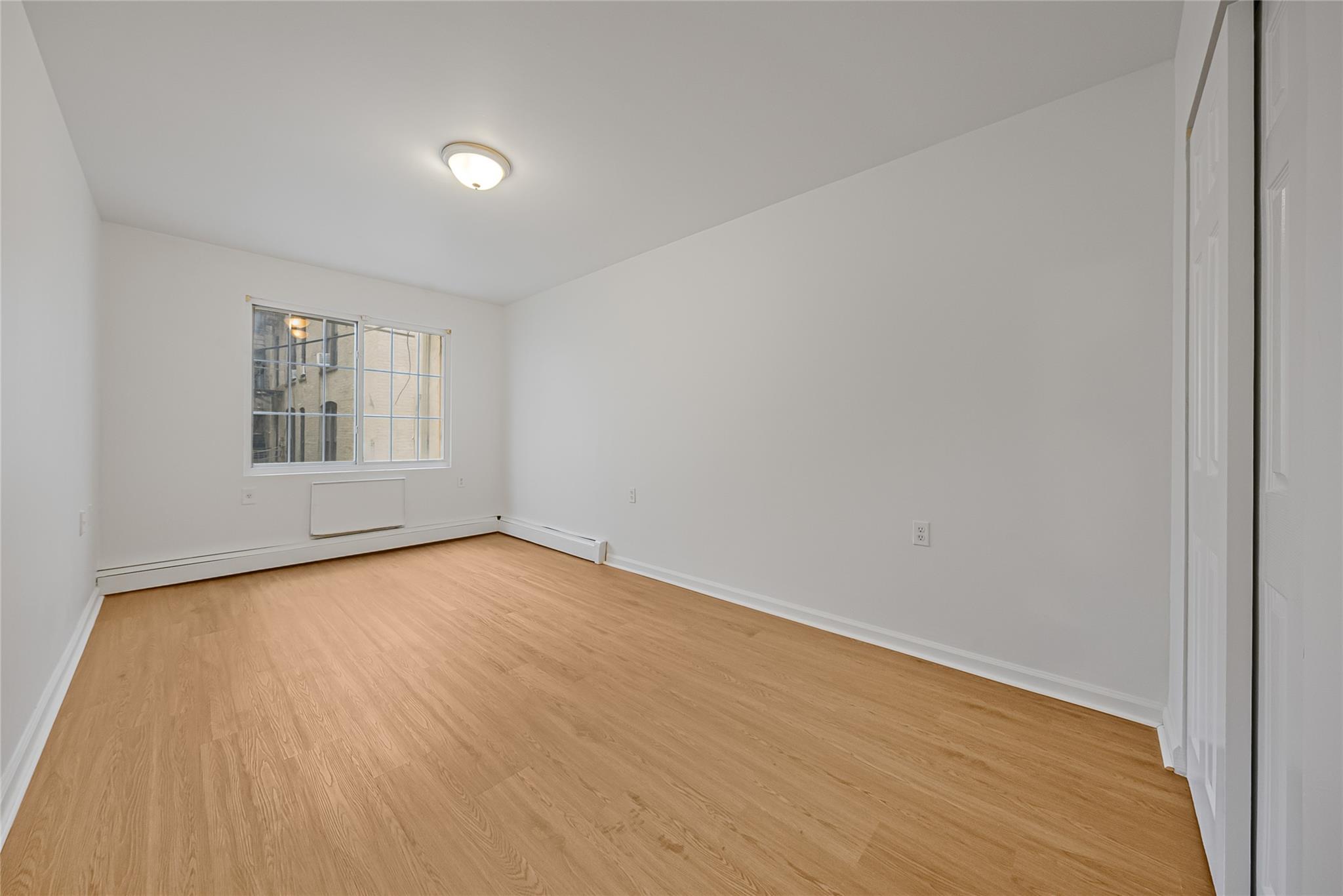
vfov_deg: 90.1
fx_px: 448
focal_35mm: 12
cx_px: 672
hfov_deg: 112.6
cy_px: 448
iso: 800
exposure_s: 1/5
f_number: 10
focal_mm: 12
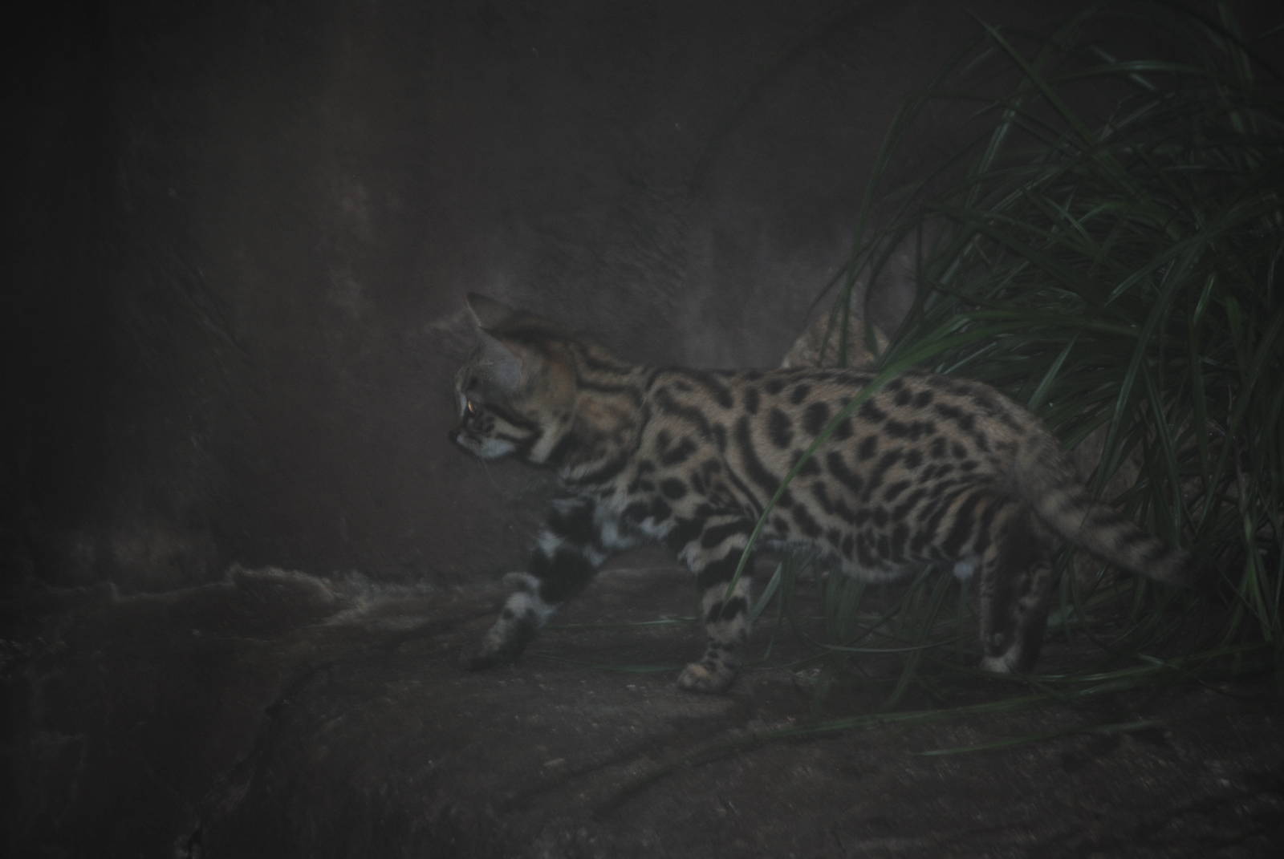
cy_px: 430
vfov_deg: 5.7
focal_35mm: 240
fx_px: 8570
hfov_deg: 8.6
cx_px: 642
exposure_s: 1/60
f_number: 5.3
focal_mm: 160
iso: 200
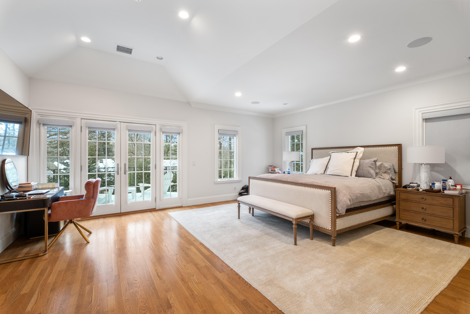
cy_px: 157
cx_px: 235
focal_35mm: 15
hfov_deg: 100.4
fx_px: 196
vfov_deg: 77.3
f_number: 9
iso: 320
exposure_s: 1
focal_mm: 10
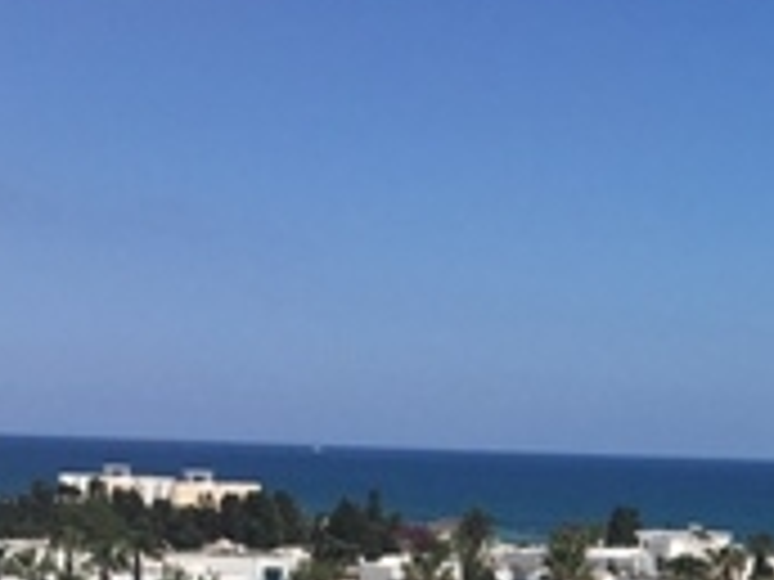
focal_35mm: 108
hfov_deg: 17.1
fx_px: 2415
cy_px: 1012
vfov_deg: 12.6
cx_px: 1004
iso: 25
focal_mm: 4.15
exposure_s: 1/3077
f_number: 2.2
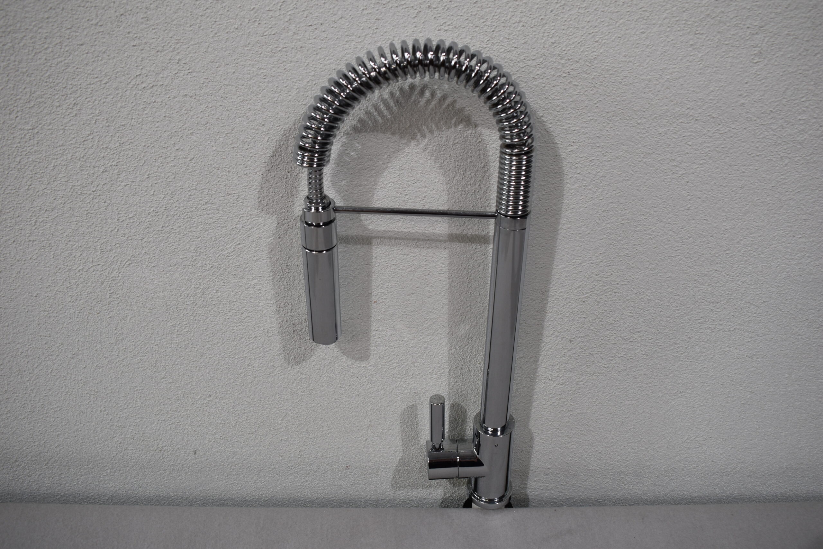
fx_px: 754
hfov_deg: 57.2
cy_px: 274
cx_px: 412
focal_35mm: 33
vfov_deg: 40.0
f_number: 5.6
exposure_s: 1/125
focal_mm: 22
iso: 220
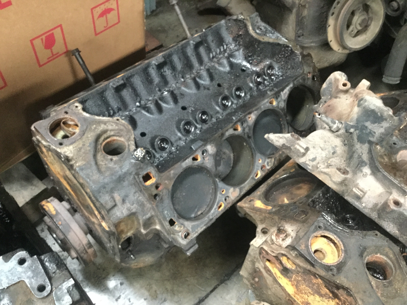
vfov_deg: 45.4
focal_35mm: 31
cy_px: 152
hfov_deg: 58.4
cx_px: 204
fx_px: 364
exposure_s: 1/17
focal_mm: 3.3
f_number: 2.4
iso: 500
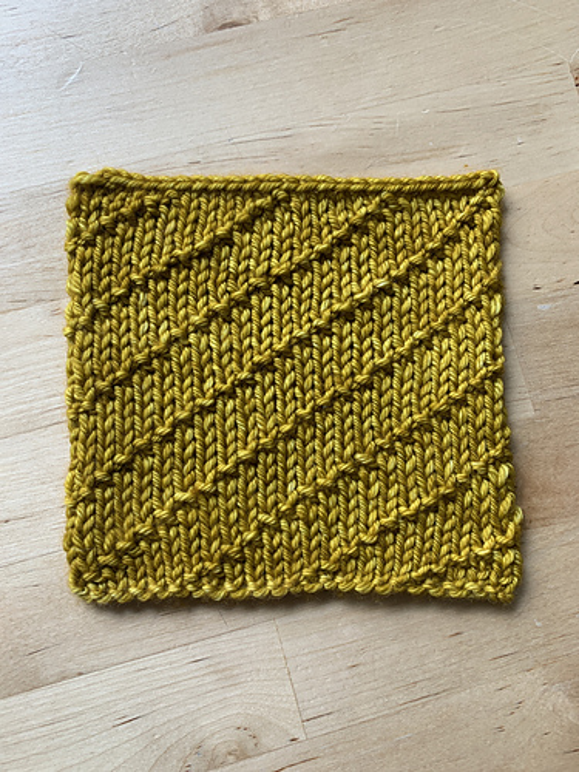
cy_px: 386
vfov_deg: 67.3
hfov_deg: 53.1
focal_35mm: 26
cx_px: 290
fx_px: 580
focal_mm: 4.25
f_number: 1.8
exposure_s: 1/122
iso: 40
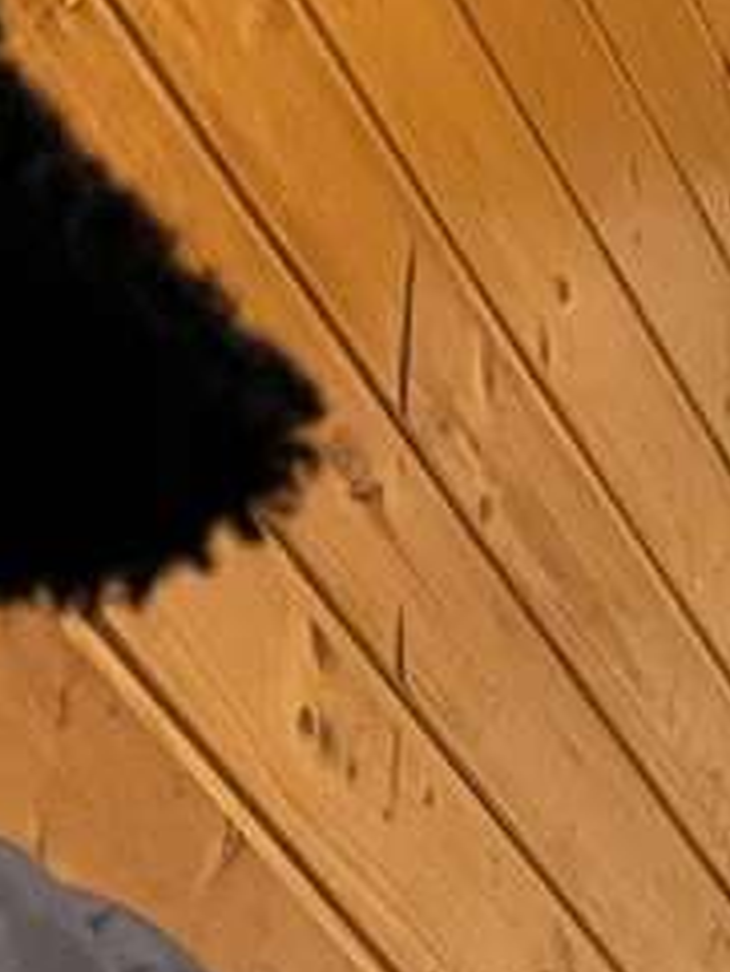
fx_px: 4551
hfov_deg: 8.2
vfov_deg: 12.2
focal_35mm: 162
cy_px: 403
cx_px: 1910
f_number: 1.6
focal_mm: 5.1
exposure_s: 1/50
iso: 400
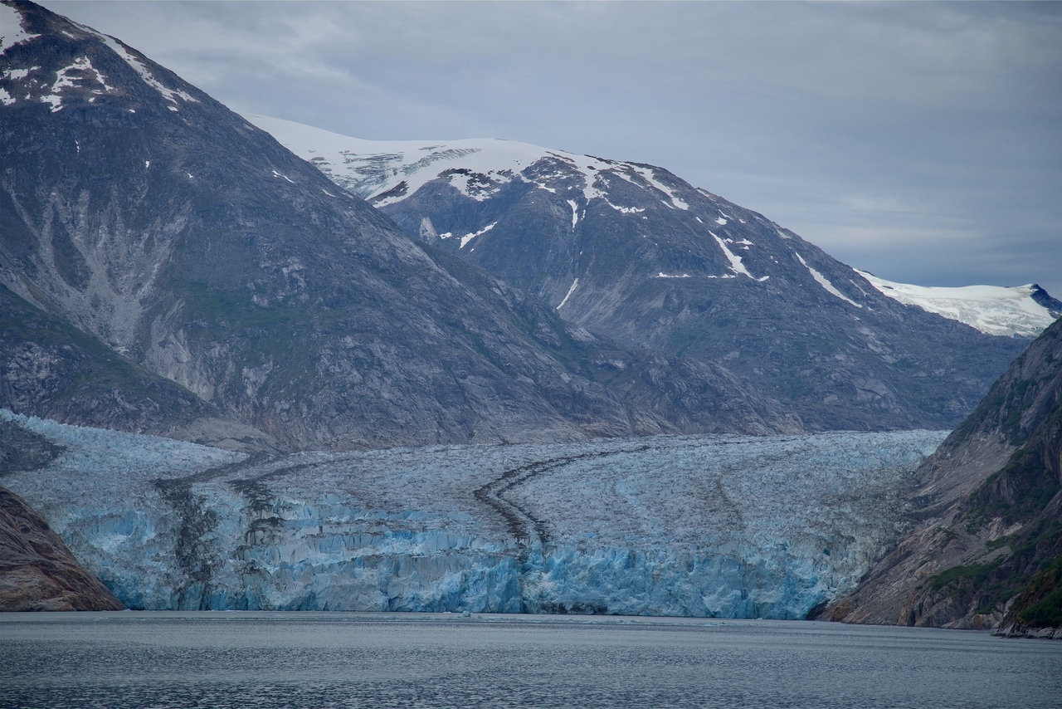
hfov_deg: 17.1
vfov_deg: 11.4
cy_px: 354
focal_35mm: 120
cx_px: 531
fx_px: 3541
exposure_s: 1/250
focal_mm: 120
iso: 100
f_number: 6.3
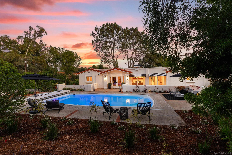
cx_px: 116
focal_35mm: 16
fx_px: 103
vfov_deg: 73.7
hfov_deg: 96.7
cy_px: 78
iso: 800
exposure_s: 1/20
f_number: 4.5
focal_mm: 16
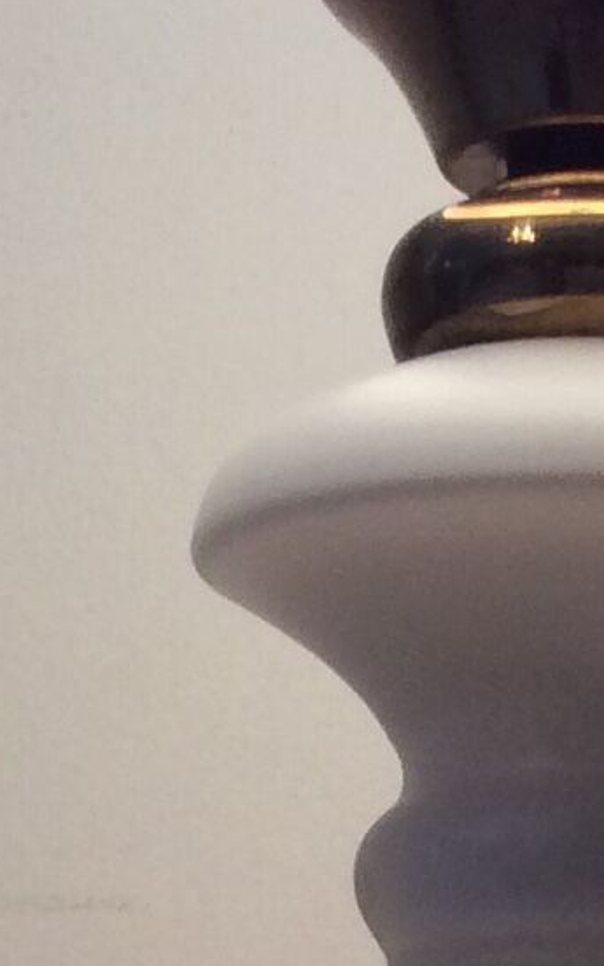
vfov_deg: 12.4
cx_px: 858
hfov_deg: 8.1
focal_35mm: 159
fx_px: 4188
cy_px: 1505
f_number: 2.4
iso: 80
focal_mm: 3.3
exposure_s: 1/25
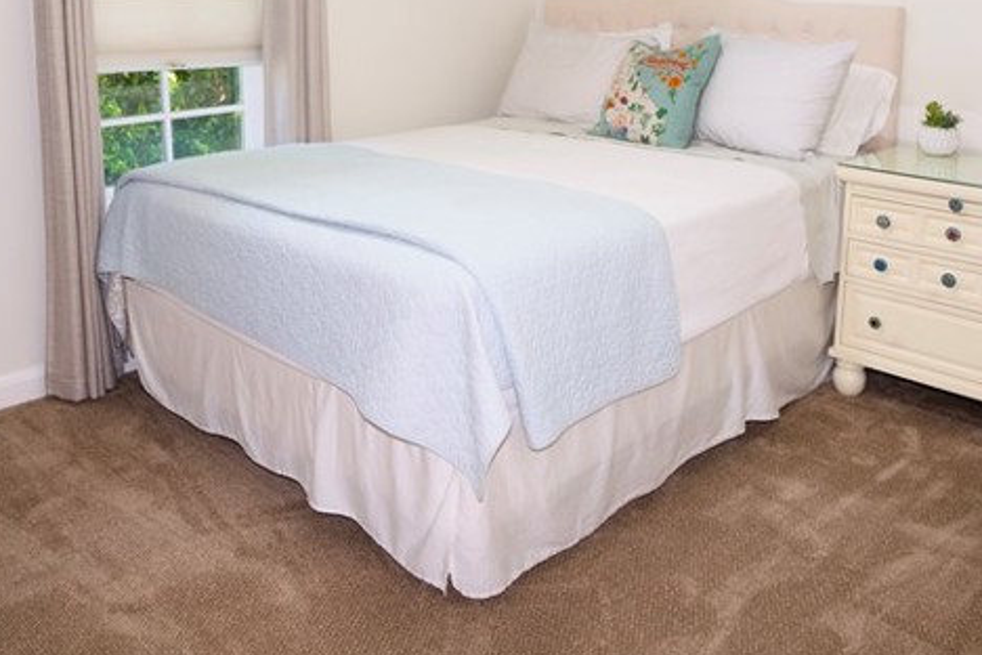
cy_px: 120
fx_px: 955
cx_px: 478
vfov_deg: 36.4
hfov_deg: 54.4
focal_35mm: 35
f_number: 13
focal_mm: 16
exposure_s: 1/10
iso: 640
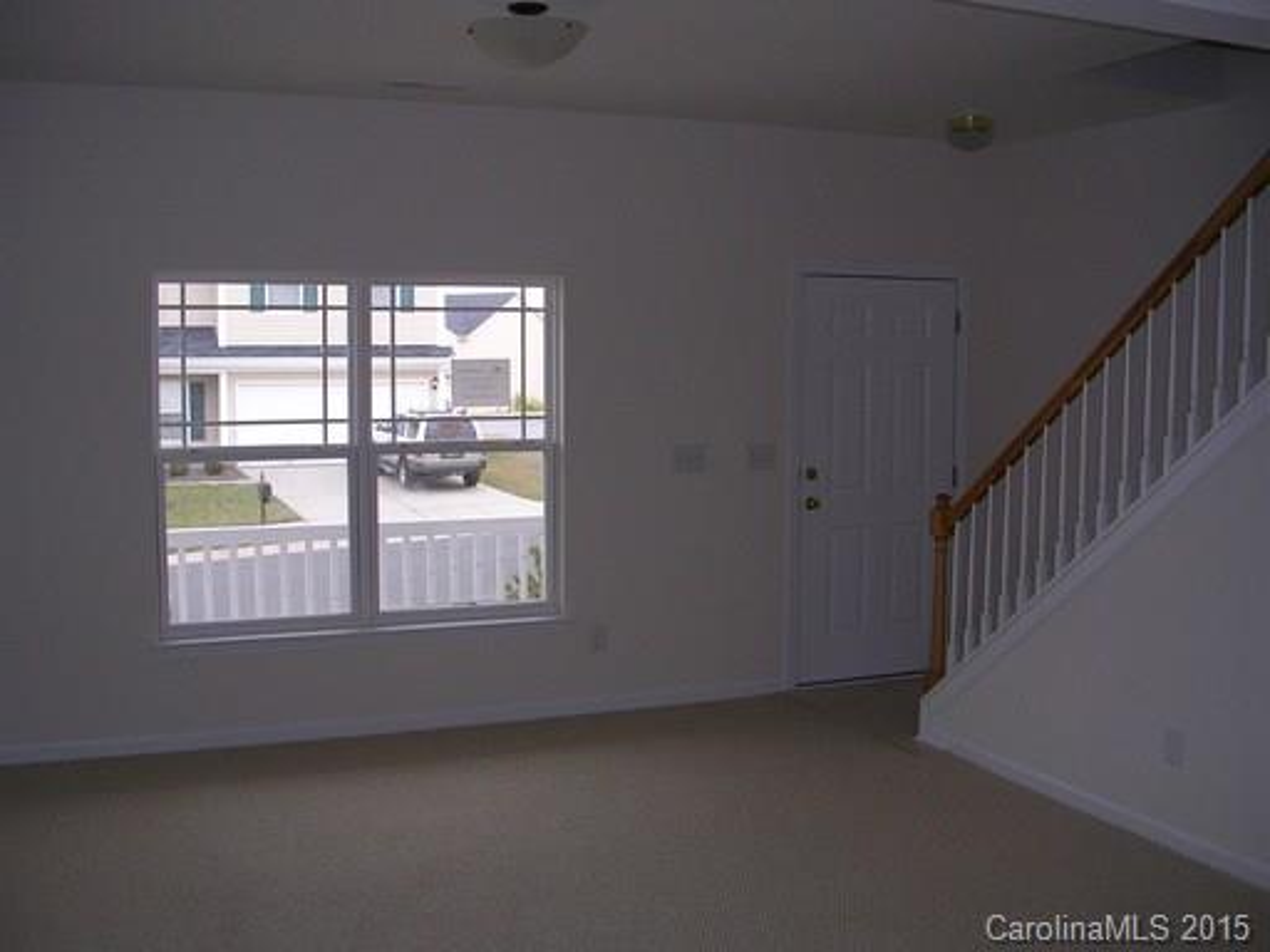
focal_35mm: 38
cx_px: 635
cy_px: 476
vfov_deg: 37.7
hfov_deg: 49.0
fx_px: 1394
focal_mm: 5.8
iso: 50
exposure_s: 1/76
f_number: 2.8
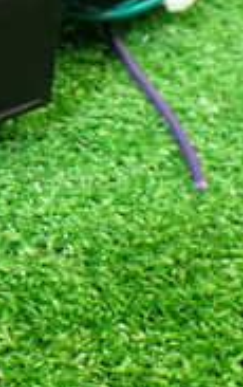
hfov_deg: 11.8
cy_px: 66
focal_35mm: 104
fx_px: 1098
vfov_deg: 19.7
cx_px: -167
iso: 800
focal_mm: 5.4
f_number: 2.3
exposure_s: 1/125
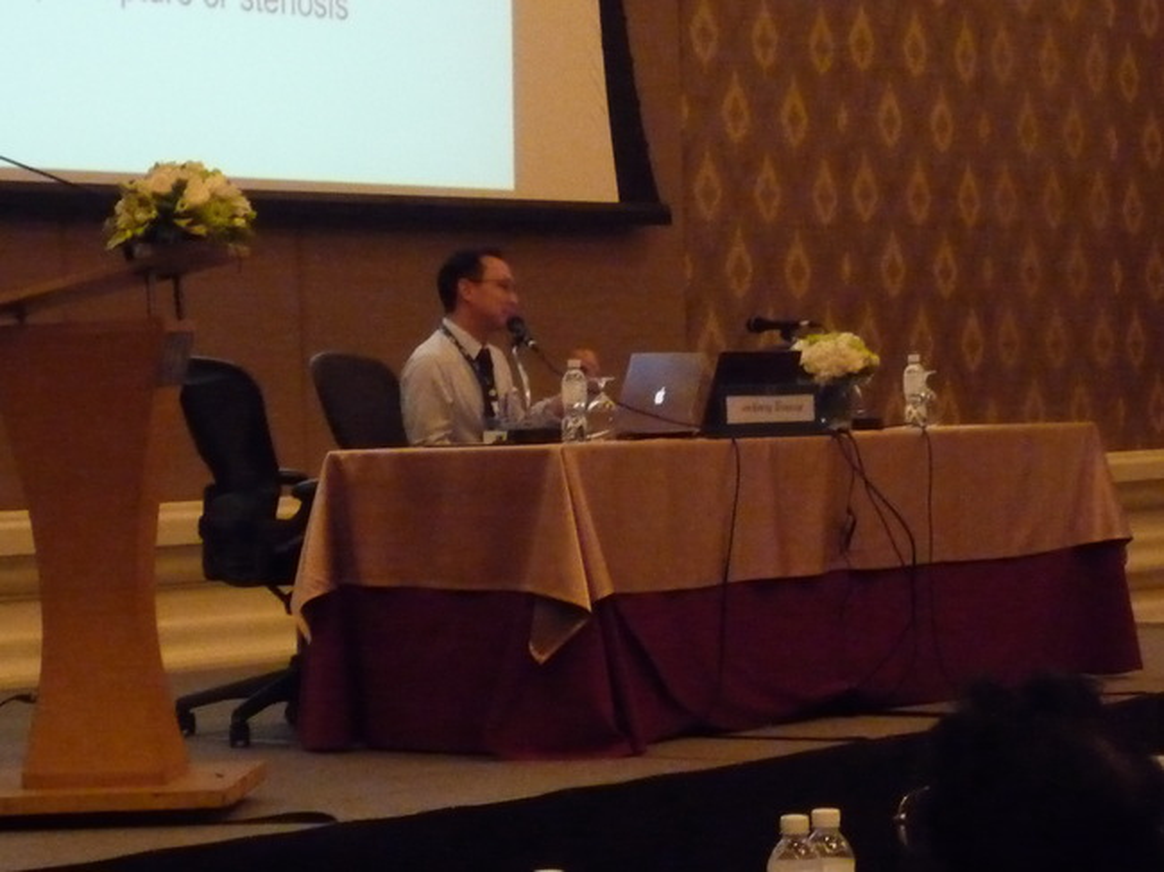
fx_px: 3866
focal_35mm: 115
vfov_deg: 12.9
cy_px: 436
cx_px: 582
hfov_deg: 17.1
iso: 800
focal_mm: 11.3
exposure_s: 1/8
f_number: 4.9
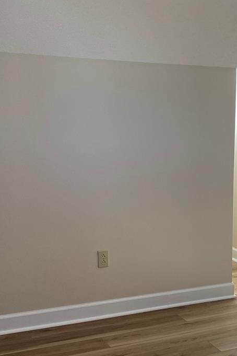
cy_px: 240
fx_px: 602
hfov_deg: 21.4
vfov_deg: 32.6
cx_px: 246
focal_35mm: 61
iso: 64
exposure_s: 1/60
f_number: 1.6
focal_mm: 4.2
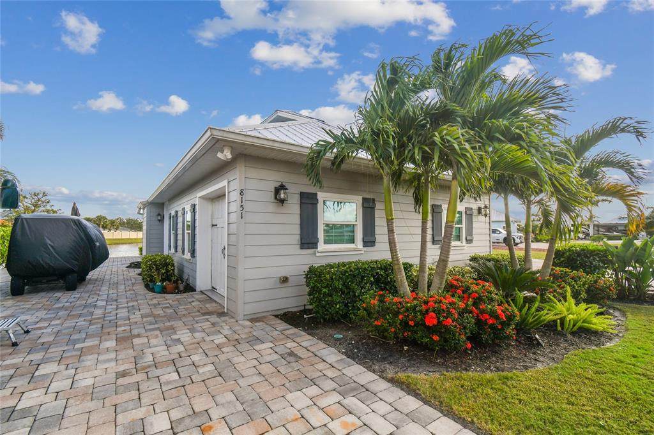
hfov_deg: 100.4
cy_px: 218
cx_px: 327
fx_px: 272
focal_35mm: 15
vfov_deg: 77.3
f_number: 7.1
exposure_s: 1/125
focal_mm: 10
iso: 100
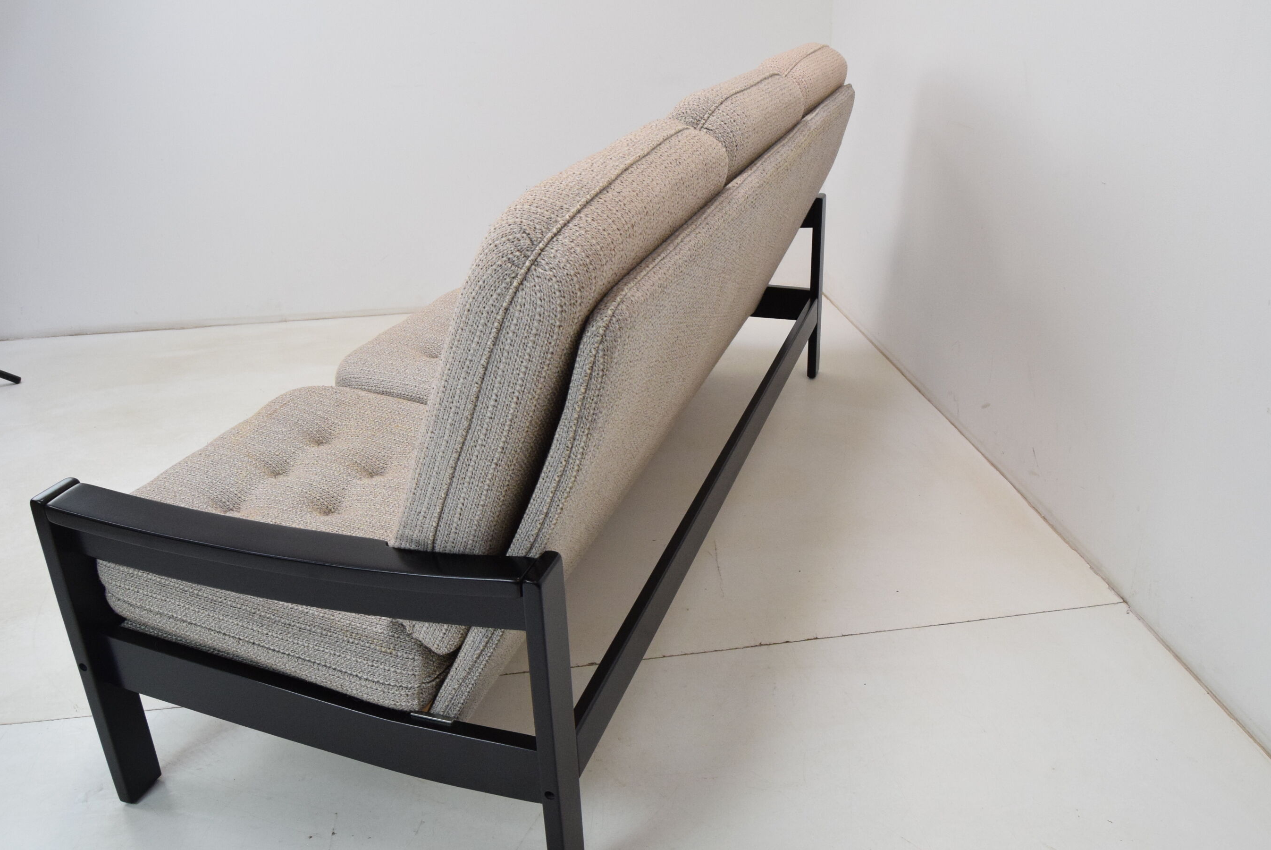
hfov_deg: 61.8
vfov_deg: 43.6
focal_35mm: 30
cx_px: 697
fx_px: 1060
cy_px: 457
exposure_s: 1/200
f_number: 7.1
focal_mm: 18
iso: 1600
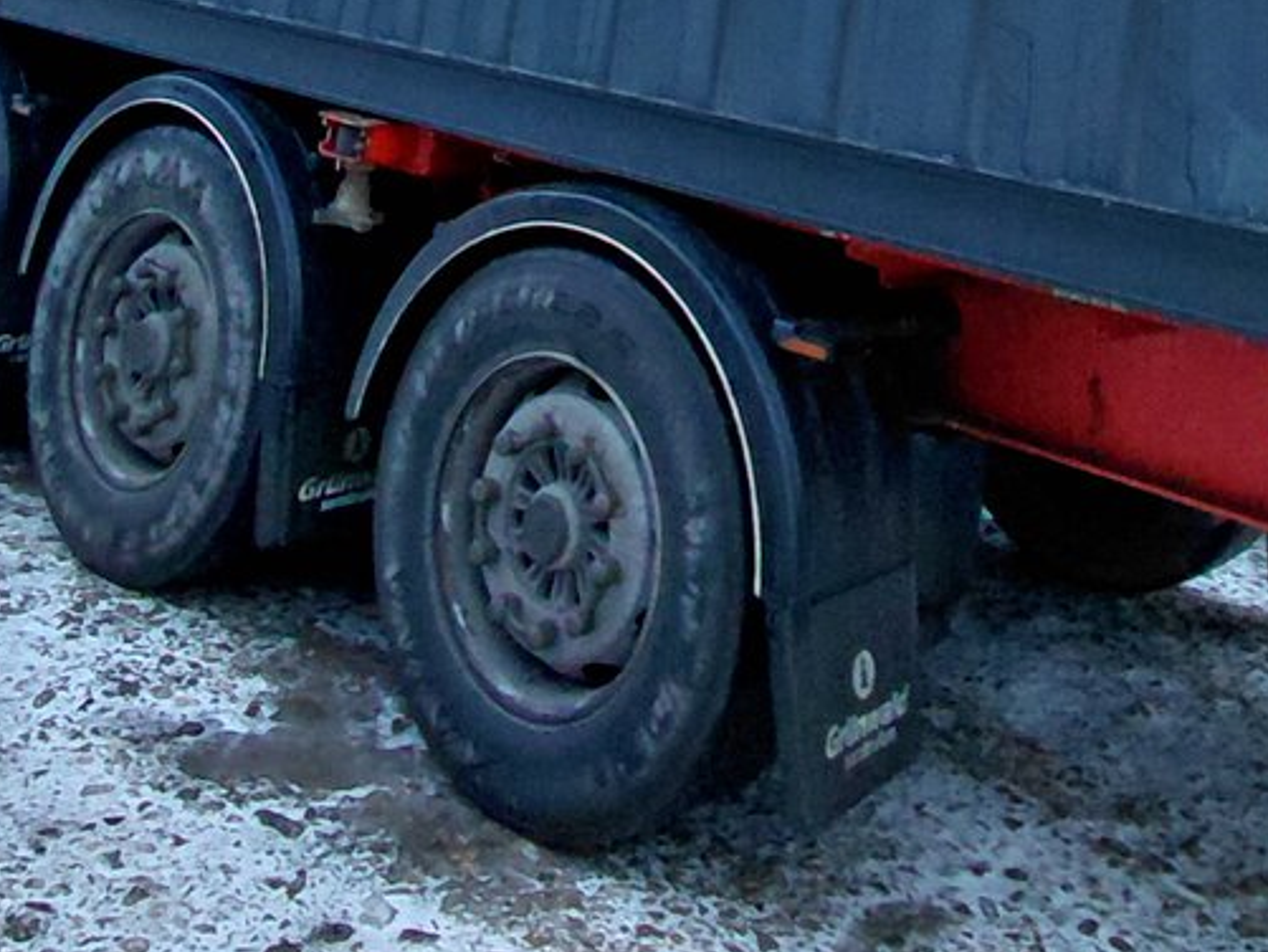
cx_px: 797
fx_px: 1685
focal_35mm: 46
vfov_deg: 25.5
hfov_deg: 40.9
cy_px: -390
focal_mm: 1.64
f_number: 2.2
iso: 100
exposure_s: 1/50
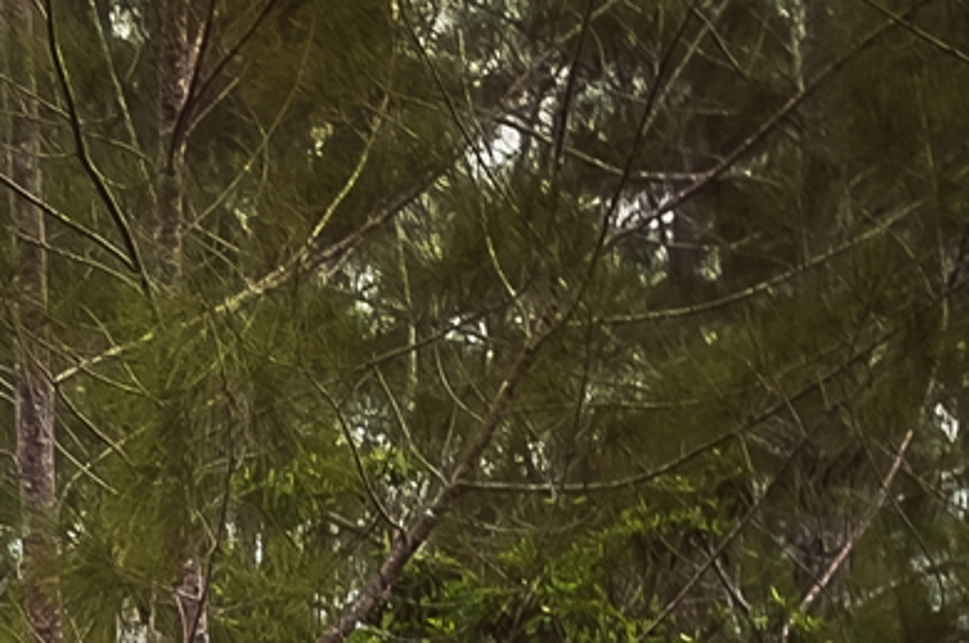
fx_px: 8334
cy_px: 1059
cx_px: -1384
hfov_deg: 6.3
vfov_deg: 4.4
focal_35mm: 310
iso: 200
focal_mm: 42
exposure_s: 1/200
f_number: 4
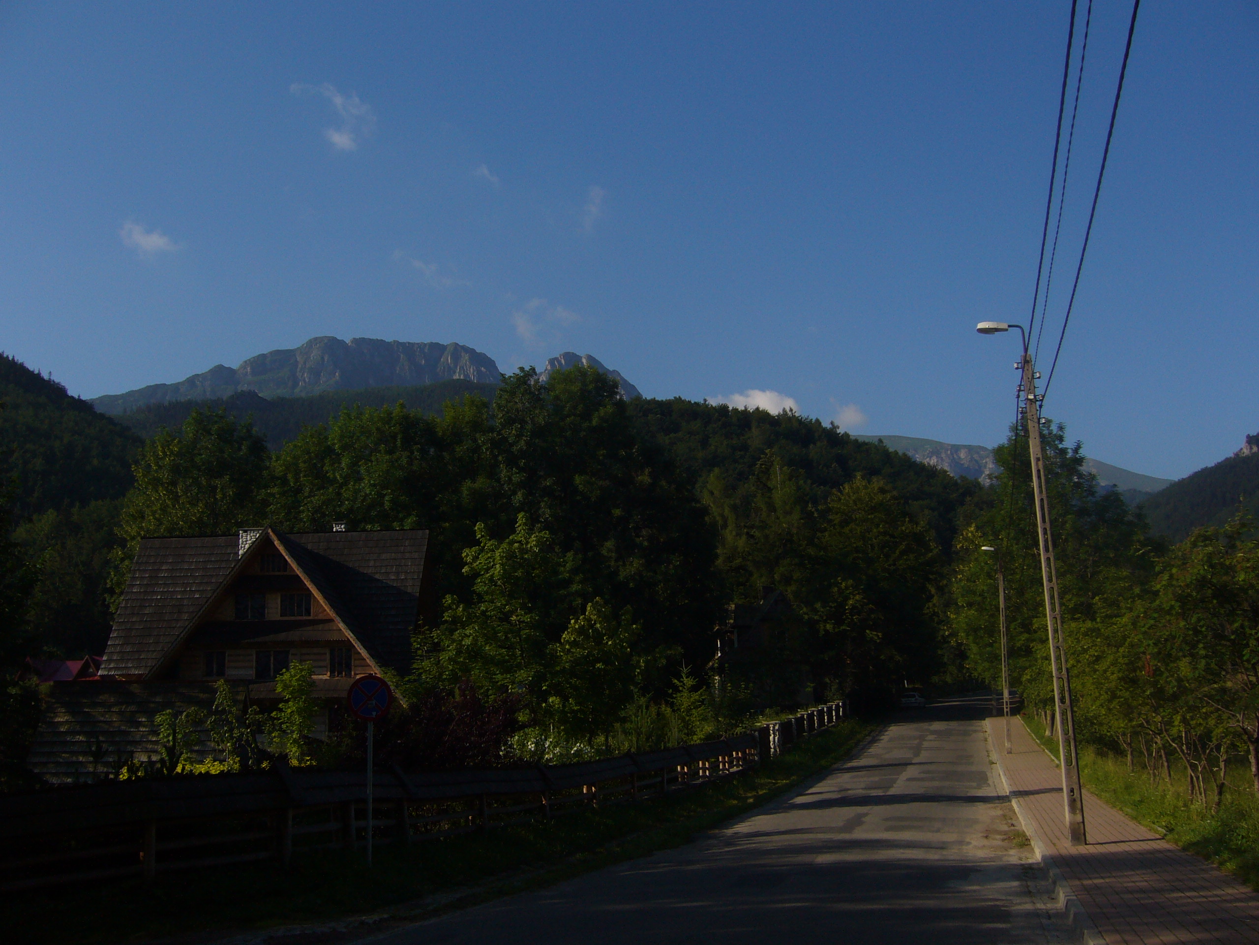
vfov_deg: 40.7
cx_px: 630
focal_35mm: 35
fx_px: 1273
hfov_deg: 52.6
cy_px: 472
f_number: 5.6
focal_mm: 5.8
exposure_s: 1/500
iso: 80
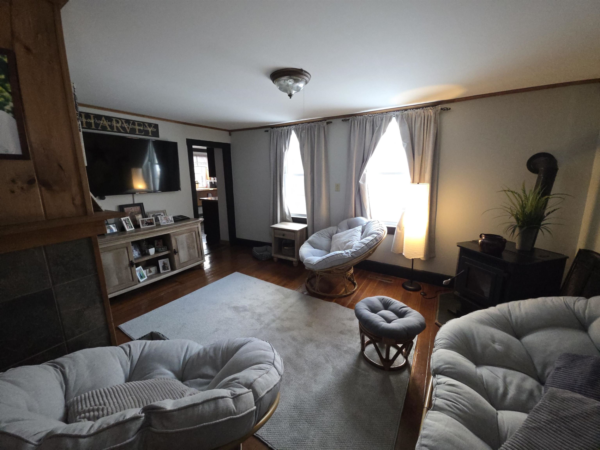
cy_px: 225
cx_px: 300
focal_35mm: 13
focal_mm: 2.2
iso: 500
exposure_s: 1/60
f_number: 1.9
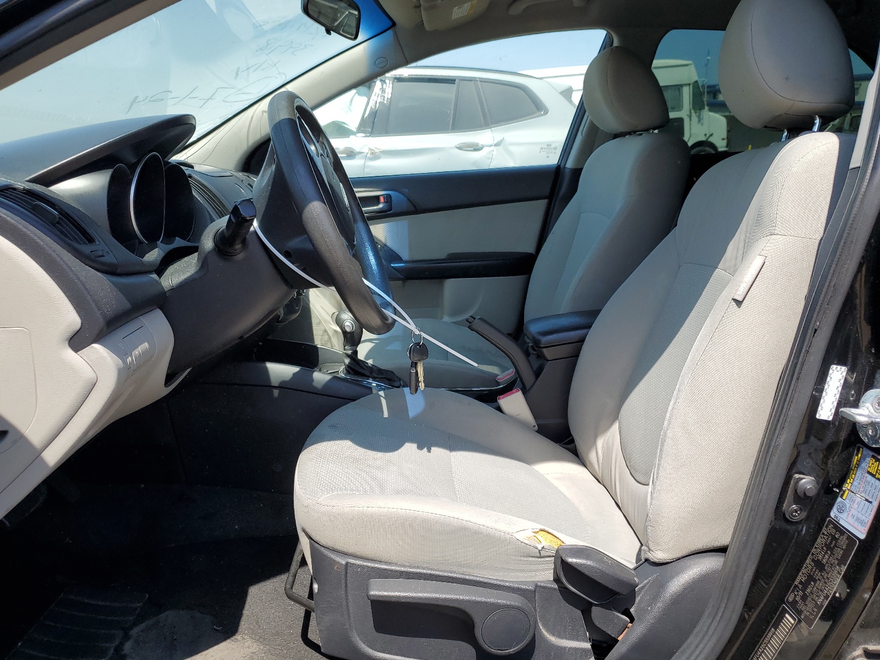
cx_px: 442
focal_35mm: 27
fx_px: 686
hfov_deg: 65.3
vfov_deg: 51.4
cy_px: 339
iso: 50
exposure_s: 1/1429
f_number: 1.5
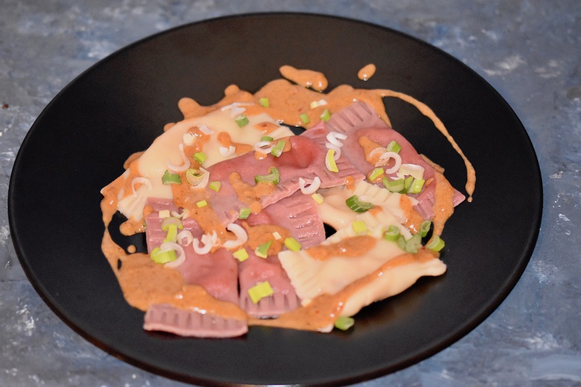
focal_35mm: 158
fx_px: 2542
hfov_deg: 13.0
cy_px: 194
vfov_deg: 8.7
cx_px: 290
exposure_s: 1/60
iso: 5600
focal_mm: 105
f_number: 3
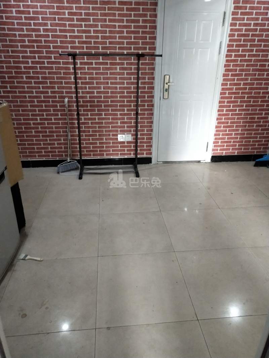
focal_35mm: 25
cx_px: 134
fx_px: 259
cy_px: 179
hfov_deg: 54.9
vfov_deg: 69.4
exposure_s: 1/33
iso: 576
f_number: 1.7
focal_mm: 4.28
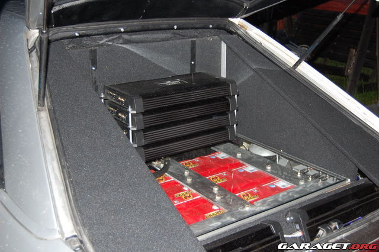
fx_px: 473
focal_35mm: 45
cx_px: 190
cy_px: 126
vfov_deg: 29.8
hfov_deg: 43.6
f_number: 4.2
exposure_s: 1/60
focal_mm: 30
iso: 400
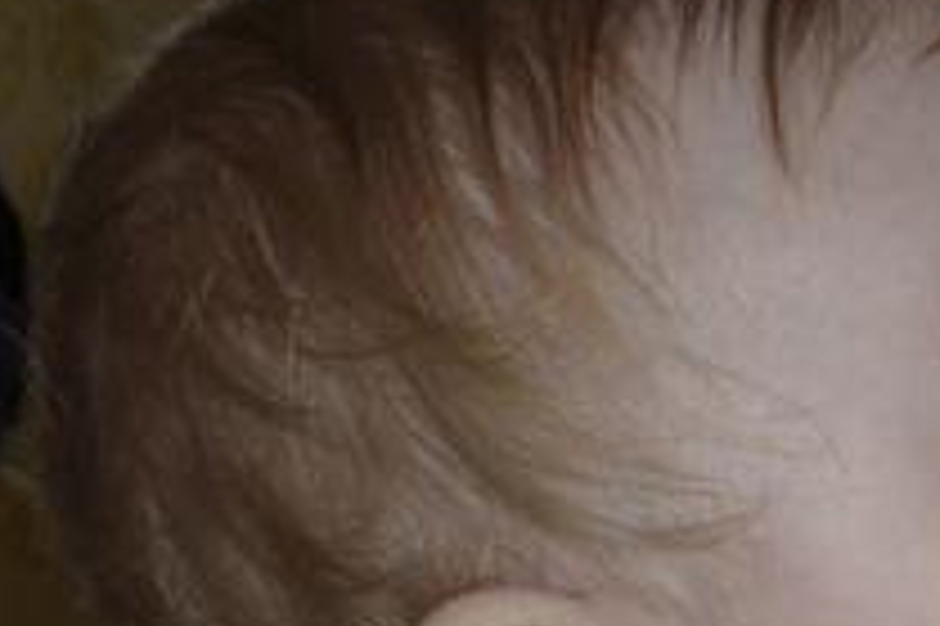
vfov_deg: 9.1
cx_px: 859
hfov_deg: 13.6
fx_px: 3913
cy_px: 549
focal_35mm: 150
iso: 100
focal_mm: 11.1
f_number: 3.9
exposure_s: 1/50
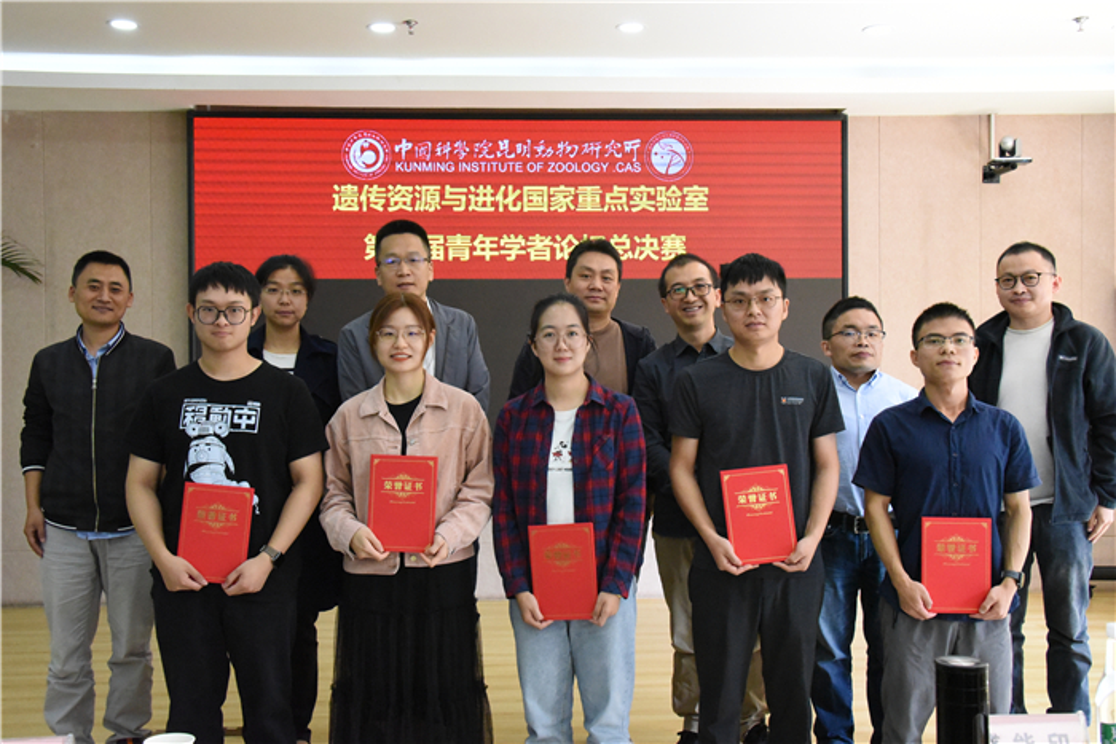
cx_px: 558
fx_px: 1178
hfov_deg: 50.7
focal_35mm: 38
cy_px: 372
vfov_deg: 35.1
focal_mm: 38
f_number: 10
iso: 12800
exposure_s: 1/320
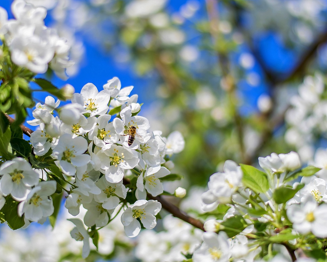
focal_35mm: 85
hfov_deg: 22.5
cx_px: 134
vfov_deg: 18.1
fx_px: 823
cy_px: 131
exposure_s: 1/3200
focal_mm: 50
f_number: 1.8
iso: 100
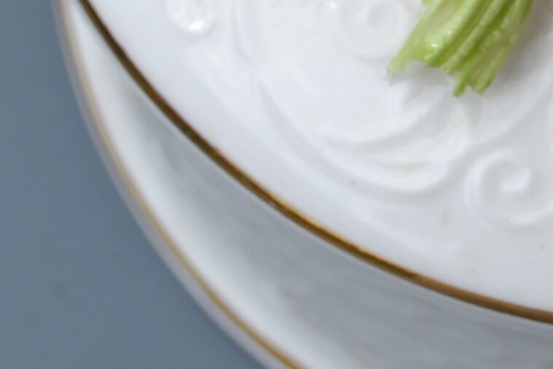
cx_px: 851
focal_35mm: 501
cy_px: -179
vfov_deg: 2.7
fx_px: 7696
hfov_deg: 4.1
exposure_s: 1/200
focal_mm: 55
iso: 100
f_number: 7.1
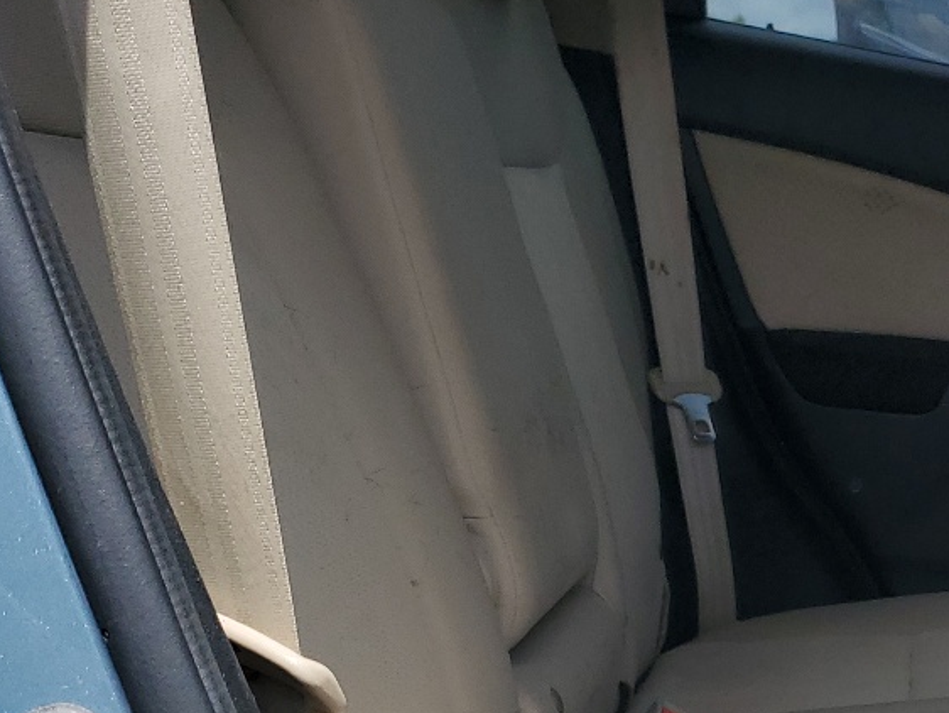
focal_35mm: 74
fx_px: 2030
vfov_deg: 19.6
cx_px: 1040
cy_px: 639
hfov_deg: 24.6
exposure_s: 1/2500
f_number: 1.5
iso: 50
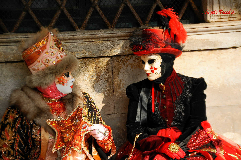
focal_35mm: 112
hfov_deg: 18.2
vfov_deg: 12.1
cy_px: 80
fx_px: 752
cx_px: 120
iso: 200
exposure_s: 1/640
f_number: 5
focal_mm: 75
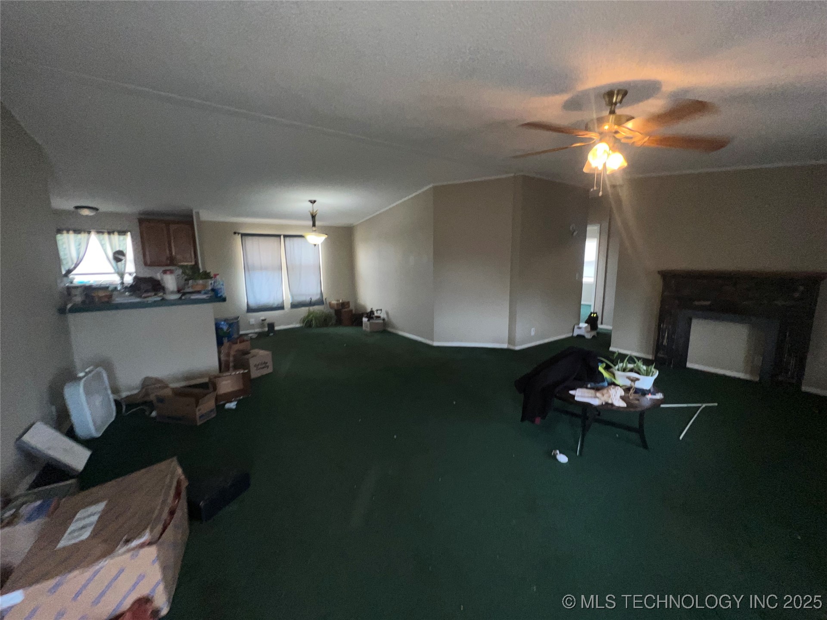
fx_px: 311
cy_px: 310
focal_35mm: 13
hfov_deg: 106.2
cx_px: 414
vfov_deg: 89.9
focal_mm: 1.57
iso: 80
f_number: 1.8
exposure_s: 1/60
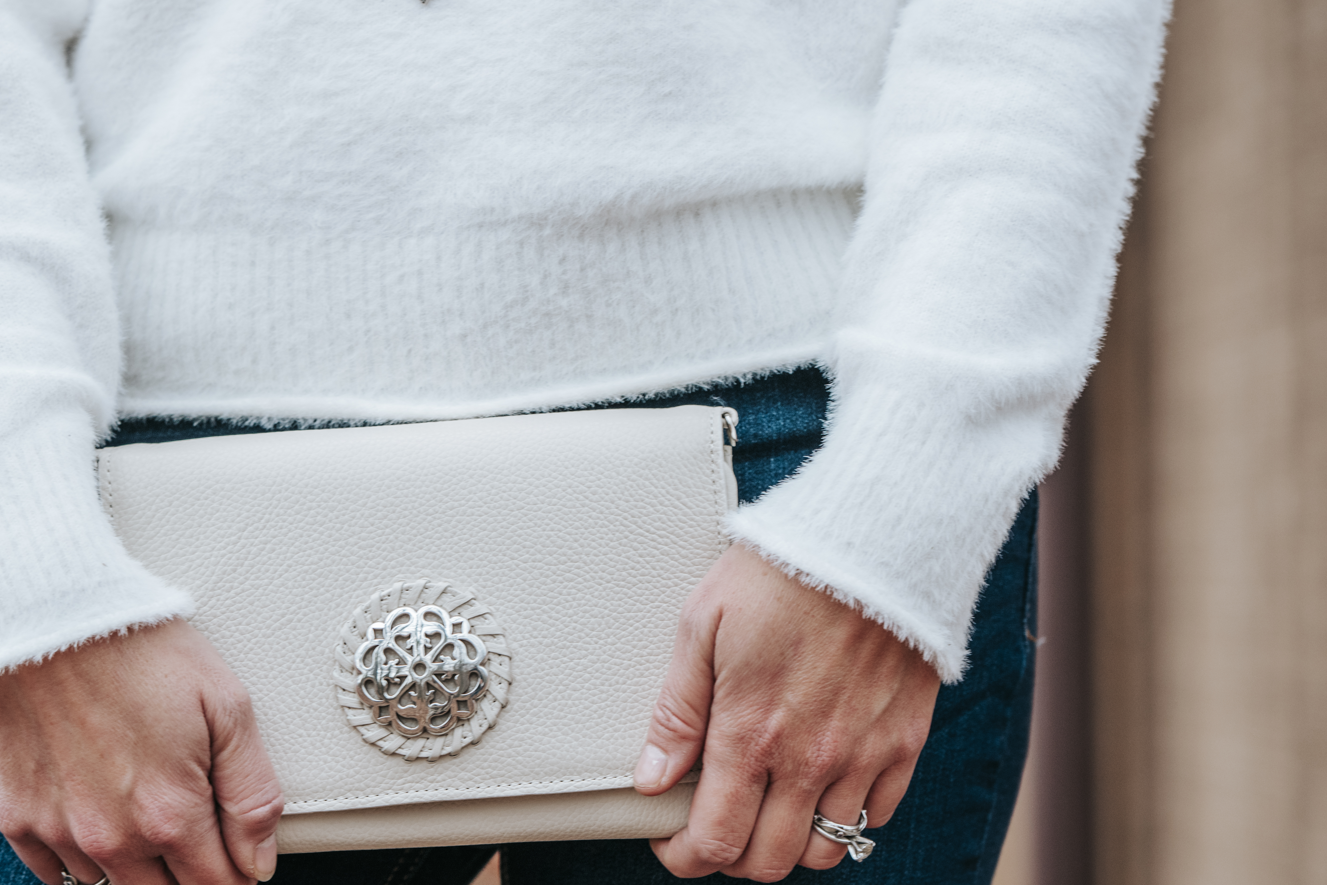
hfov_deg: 10.3
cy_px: 403
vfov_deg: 6.9
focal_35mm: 199
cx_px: 295
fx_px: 7335
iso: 250
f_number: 3.5
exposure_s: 1/160
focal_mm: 120
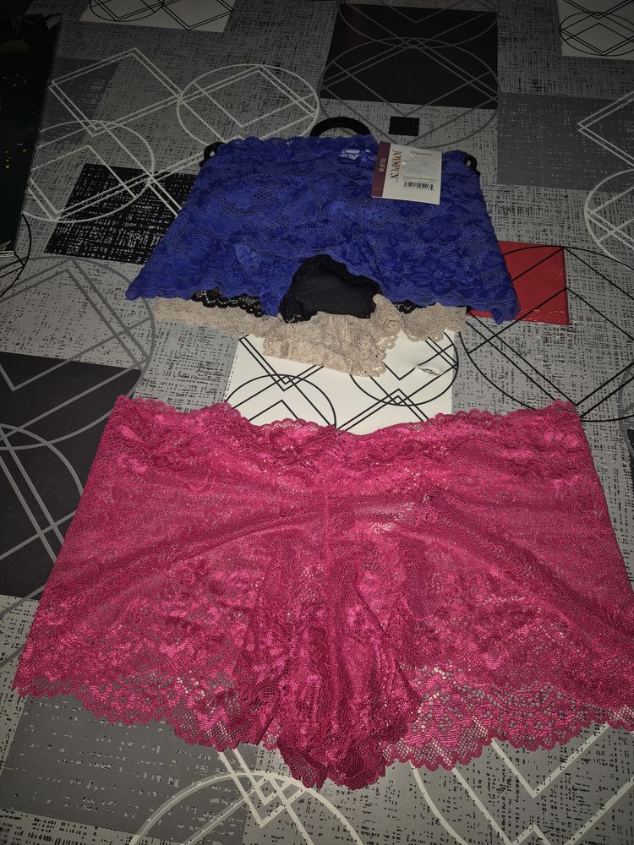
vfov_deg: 73.9
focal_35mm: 23
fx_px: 562
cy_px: 422
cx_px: 317
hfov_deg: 58.9
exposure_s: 1/50
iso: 40
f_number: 1.8
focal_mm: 5.4
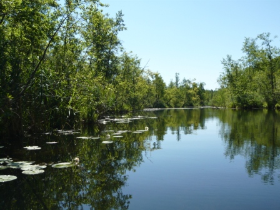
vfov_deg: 37.7
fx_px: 307
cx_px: 140
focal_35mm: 38
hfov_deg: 49.0
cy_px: 105
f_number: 9
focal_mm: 6.2
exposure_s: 1/125
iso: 100
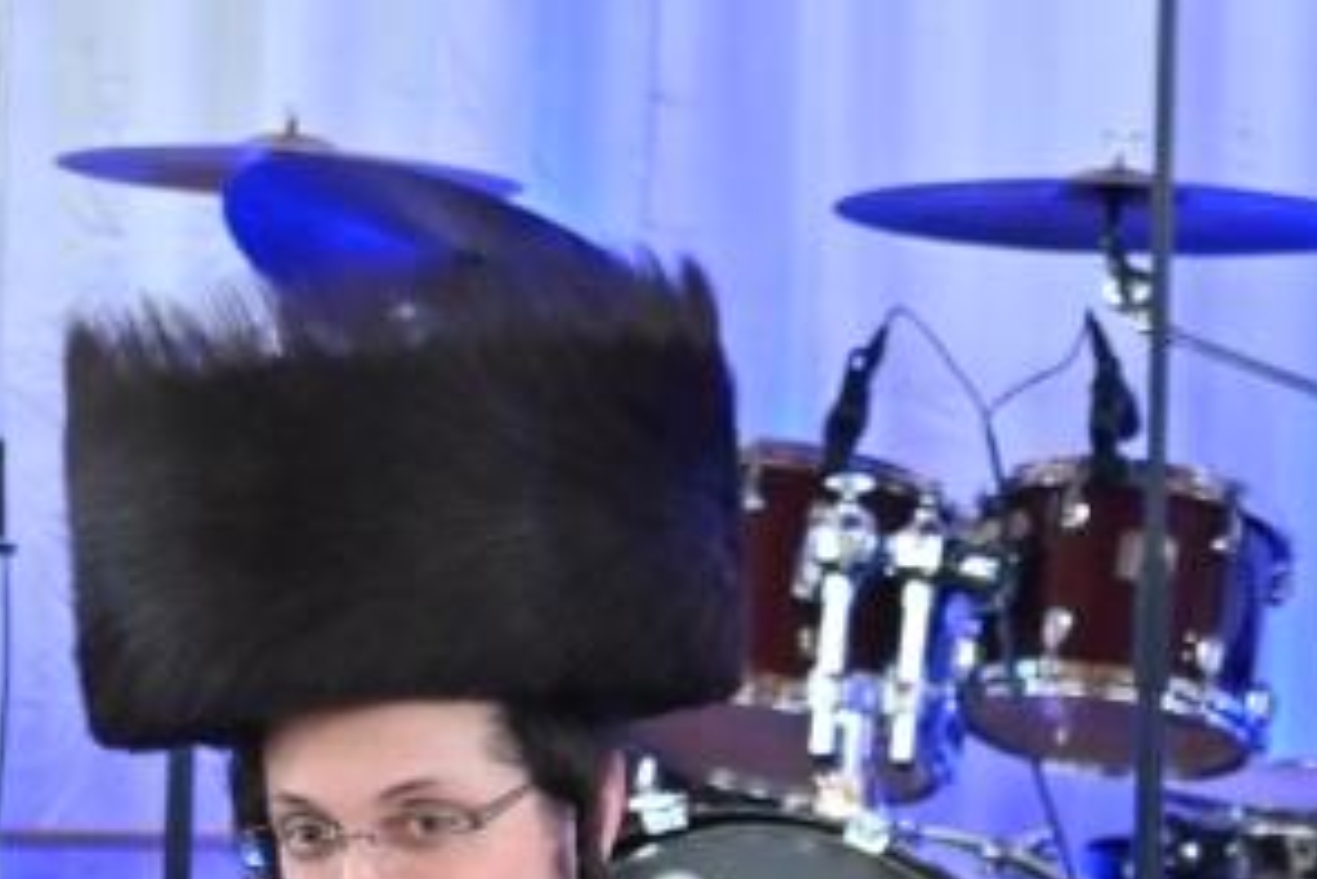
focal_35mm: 177
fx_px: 6478
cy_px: 1200
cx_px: 272
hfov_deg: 11.6
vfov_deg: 7.7
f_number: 4
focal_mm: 34
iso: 1250
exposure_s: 1/160
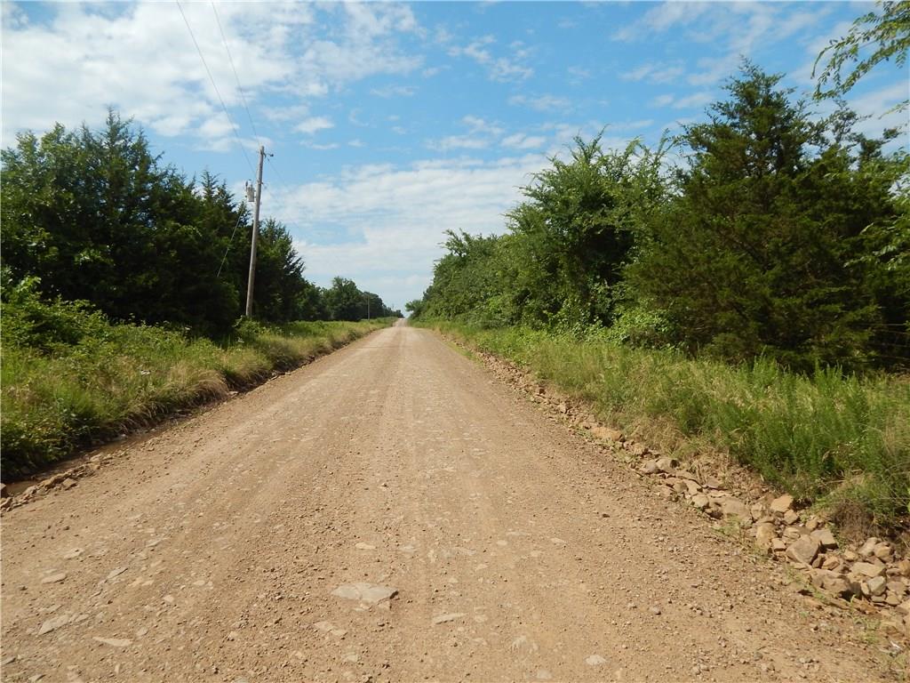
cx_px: 455
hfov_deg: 76.4
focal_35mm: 22
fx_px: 578
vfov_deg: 61.1
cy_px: 342
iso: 125
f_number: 6
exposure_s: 1/640
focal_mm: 4
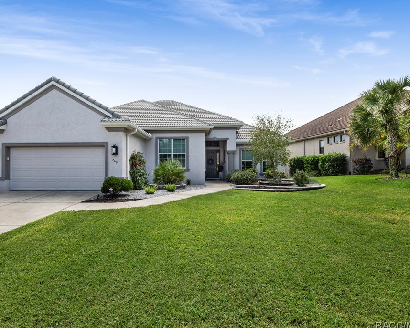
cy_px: 163
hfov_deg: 82.8
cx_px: 176
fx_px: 231
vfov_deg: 70.9
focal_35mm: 19
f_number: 20
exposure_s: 1/125
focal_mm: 16
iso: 800
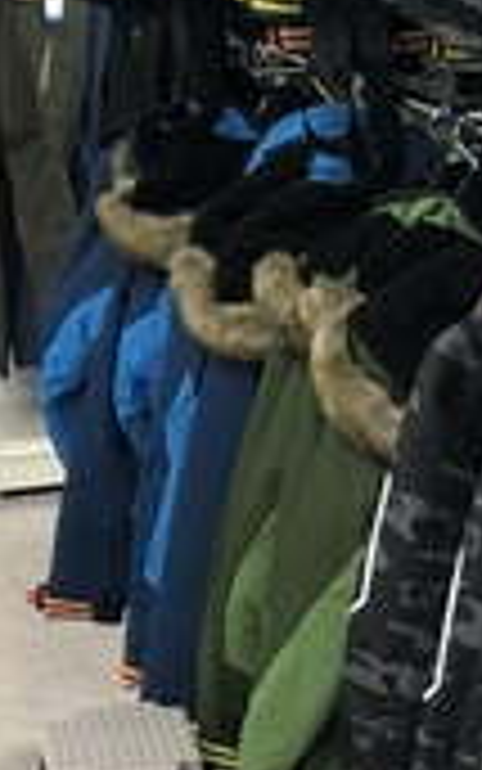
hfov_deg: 8.0
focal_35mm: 148
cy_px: 444
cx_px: 1252
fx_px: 3108
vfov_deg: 14.1
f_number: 1.8
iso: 40
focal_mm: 3.99
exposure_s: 1/33
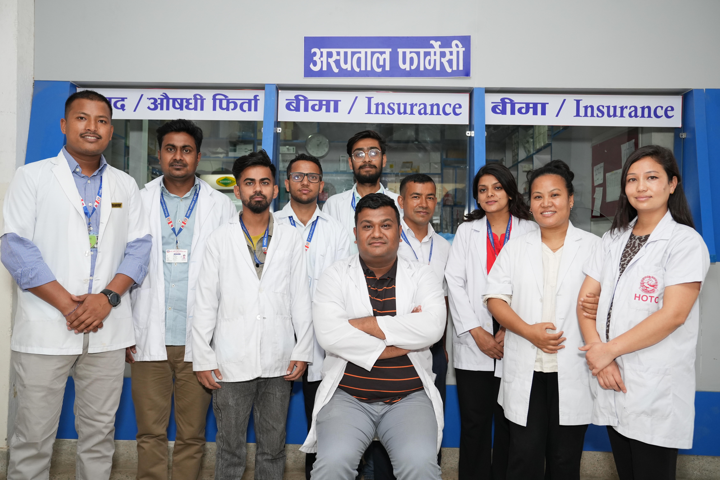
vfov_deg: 41.1
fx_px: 640
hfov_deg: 58.7
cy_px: 240
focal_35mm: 32
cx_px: 360
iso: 1600
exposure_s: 1/200
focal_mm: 32
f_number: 4.5
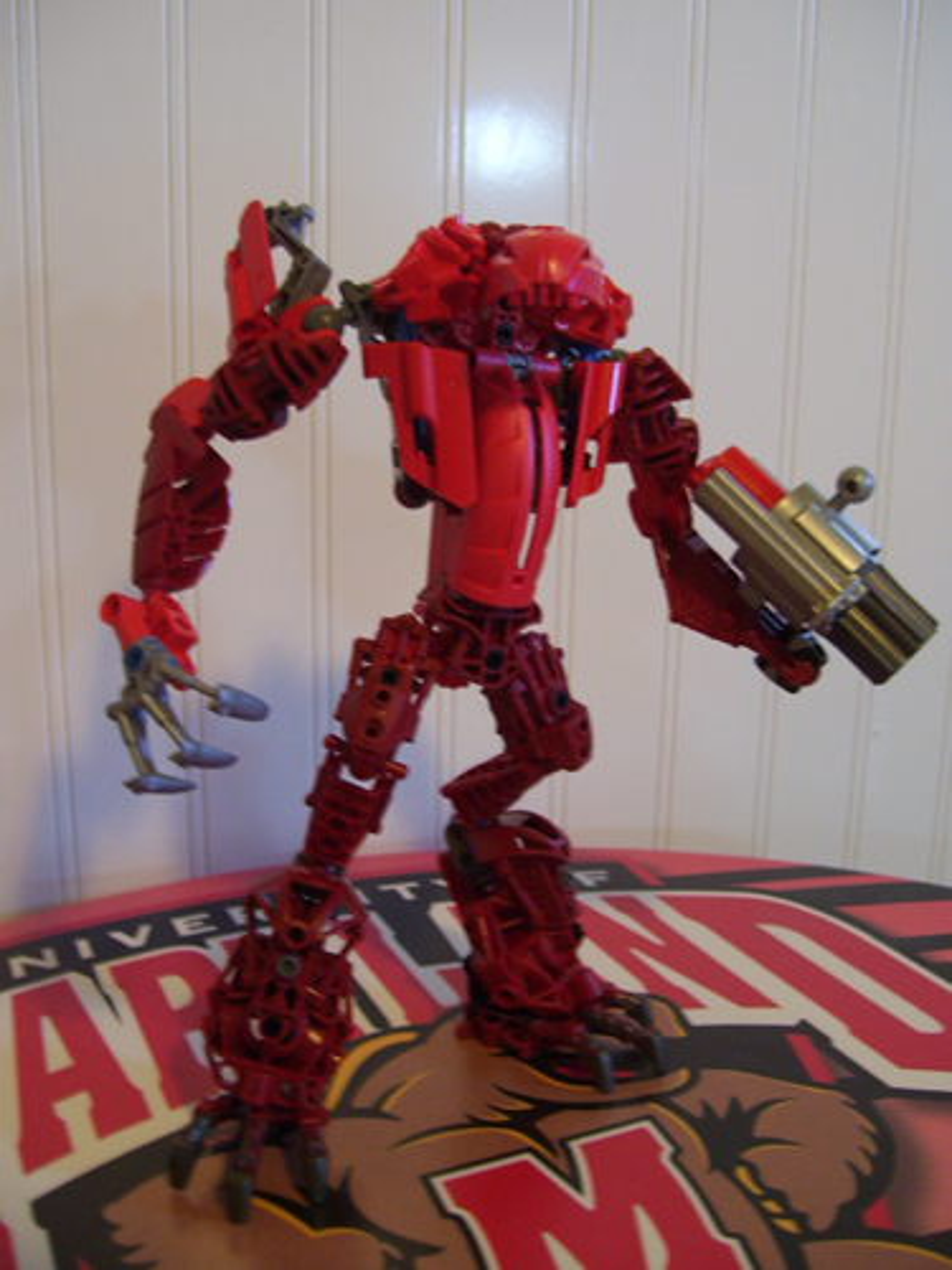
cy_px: 635
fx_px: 1320
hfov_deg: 39.7
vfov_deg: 51.4
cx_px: 476
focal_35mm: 36
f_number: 2.7
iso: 160
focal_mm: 6
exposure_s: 1/8
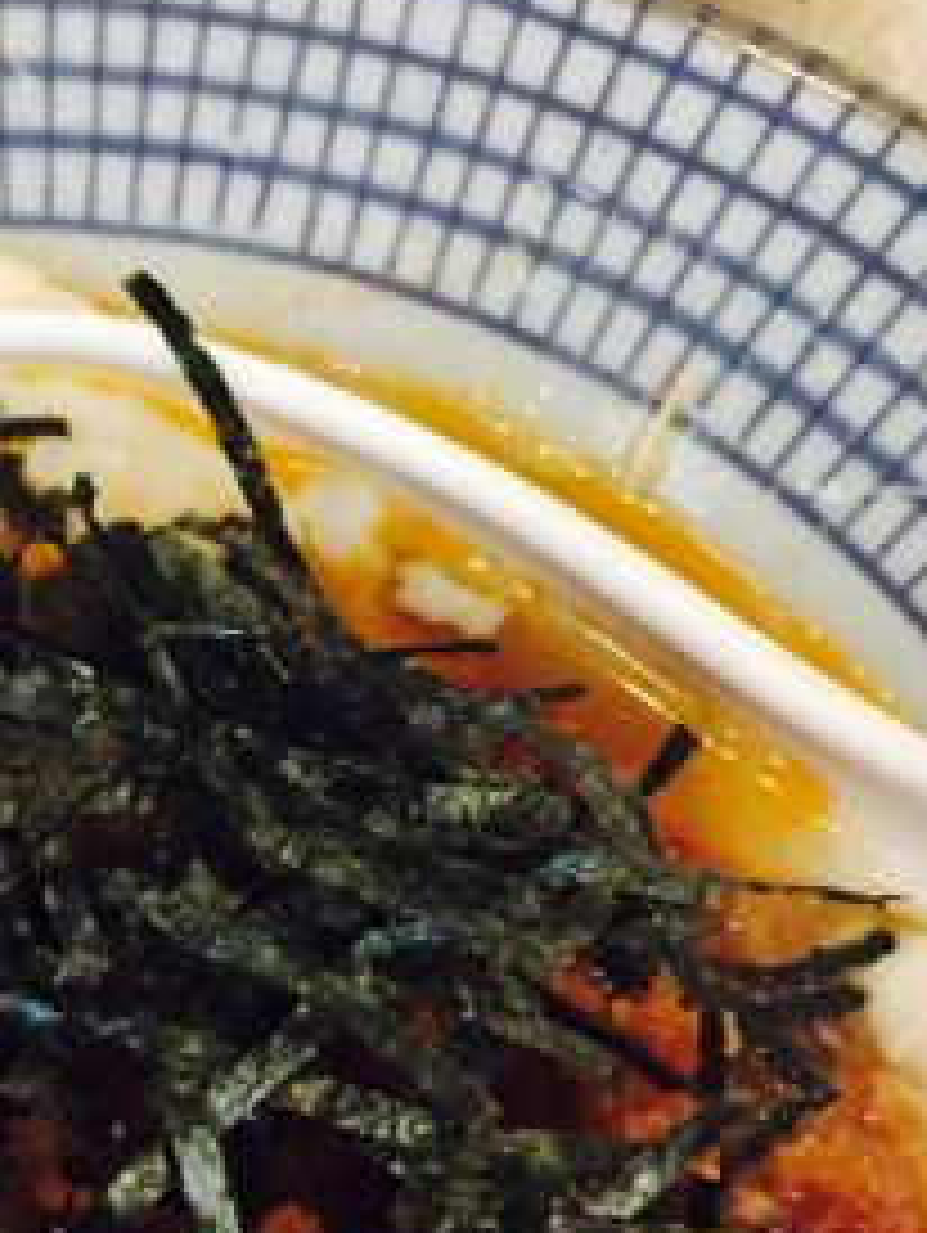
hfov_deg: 19.6
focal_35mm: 74
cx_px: 101
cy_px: 1040
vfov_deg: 25.7
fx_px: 2638
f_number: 2.2
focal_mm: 4.15
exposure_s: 1/17
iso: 320
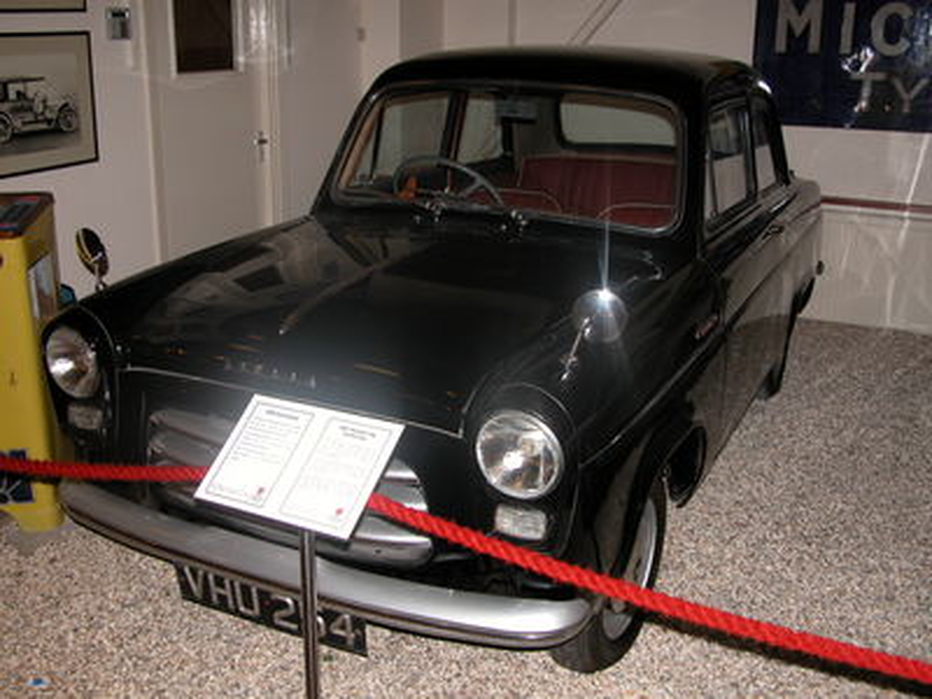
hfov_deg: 50.1
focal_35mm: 37
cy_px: 350
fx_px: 996
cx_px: 466
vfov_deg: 38.7
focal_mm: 9.5
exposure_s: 1/60
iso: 100
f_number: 2.8
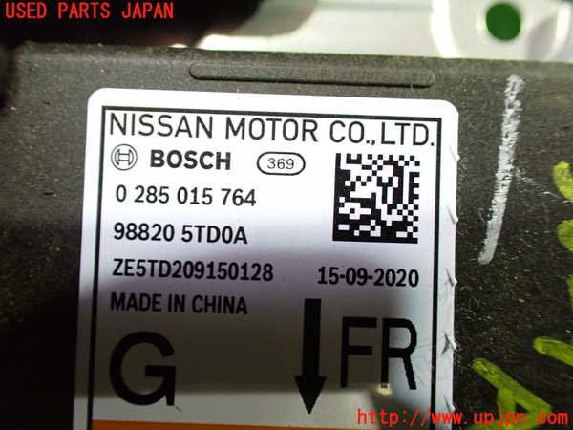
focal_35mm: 30
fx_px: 497
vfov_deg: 46.8
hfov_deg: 60.0
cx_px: 286
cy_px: 215
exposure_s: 1/30
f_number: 2.3
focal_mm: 5.4
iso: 800
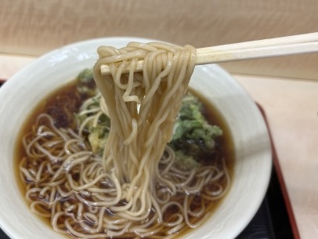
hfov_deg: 56.7
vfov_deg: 44.1
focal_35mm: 32
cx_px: 145
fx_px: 294
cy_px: 102
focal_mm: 5.1
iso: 64
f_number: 1.6
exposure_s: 1/100
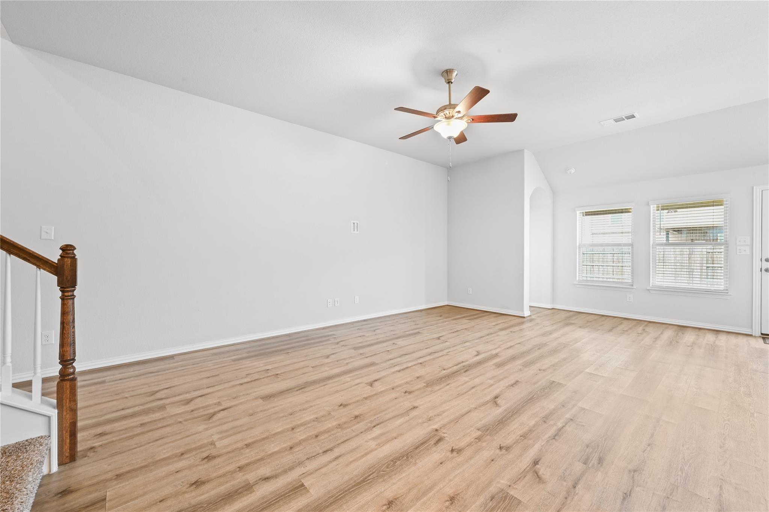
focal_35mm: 14
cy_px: 256
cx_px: 384
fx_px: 299
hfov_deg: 104.3
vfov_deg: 81.1
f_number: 14
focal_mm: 14
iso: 200
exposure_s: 1
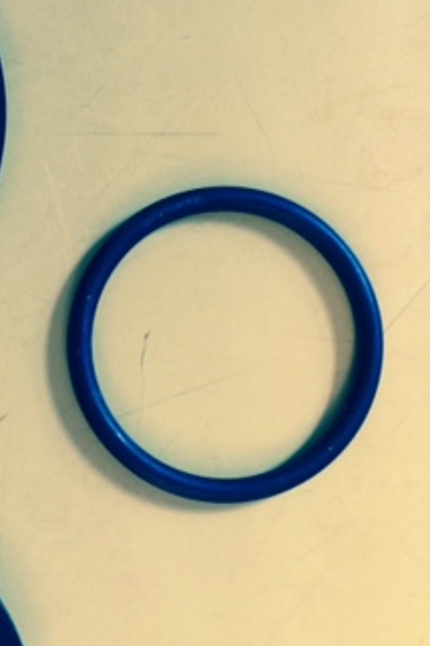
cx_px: -4
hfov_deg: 21.7
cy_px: 385
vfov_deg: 33.3
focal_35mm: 60
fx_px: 1077
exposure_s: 1/30
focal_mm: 4.15
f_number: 2.2
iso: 160
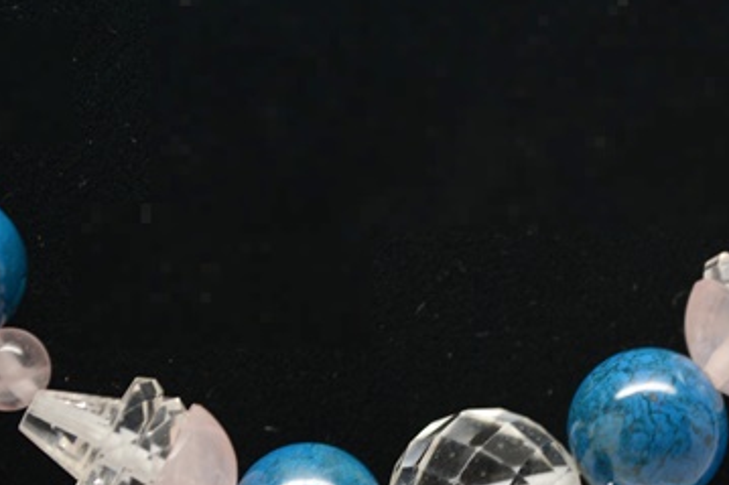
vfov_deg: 9.9
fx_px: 2790
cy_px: 386
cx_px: 463
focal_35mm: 138
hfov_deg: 14.9
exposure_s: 1/15
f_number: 5.6
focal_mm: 55
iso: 200
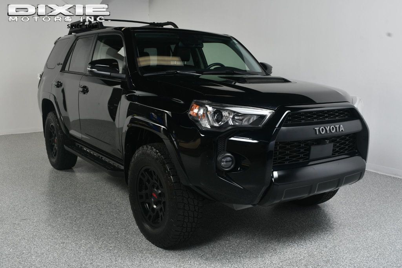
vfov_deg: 38.9
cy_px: 134
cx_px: 201
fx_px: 380
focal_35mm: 34
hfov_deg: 55.8
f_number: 10
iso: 100
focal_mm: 23
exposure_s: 1/160
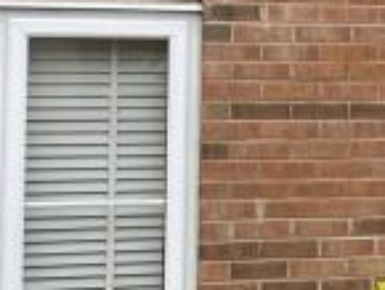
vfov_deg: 8.1
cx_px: 818
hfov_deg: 9.9
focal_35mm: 183
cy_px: 21
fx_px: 2037
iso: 32
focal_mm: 4.2
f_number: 1.6
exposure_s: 1/1147
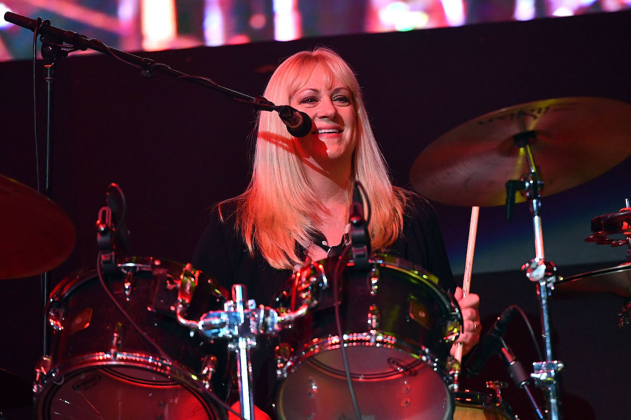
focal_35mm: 200
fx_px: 3504
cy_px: 210
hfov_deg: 10.3
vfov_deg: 6.9
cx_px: 316
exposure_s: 1/640
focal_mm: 200
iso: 3200
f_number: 4
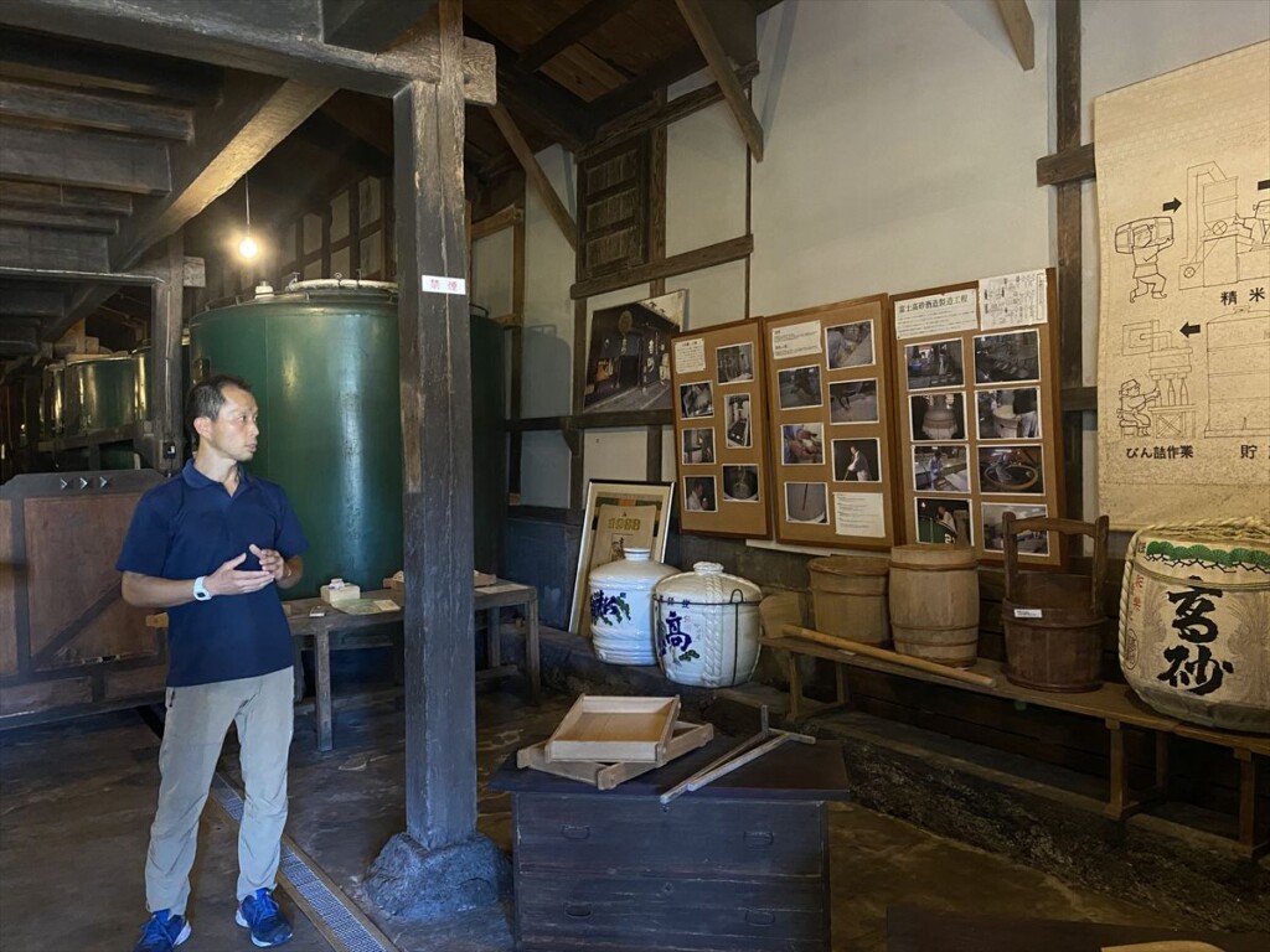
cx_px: 635
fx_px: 954
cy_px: 476
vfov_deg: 53.1
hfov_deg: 67.3
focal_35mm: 26
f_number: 1.8
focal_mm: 4.25
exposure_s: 1/33
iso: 500
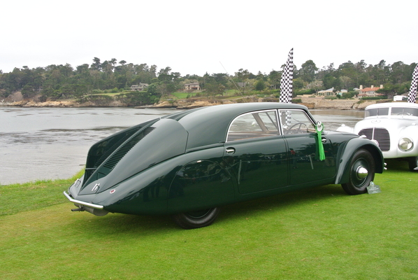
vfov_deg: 34.3
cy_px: 140
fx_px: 453
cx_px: 209
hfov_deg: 49.5
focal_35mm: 39
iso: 400
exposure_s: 1/60
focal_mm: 14.5
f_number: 11
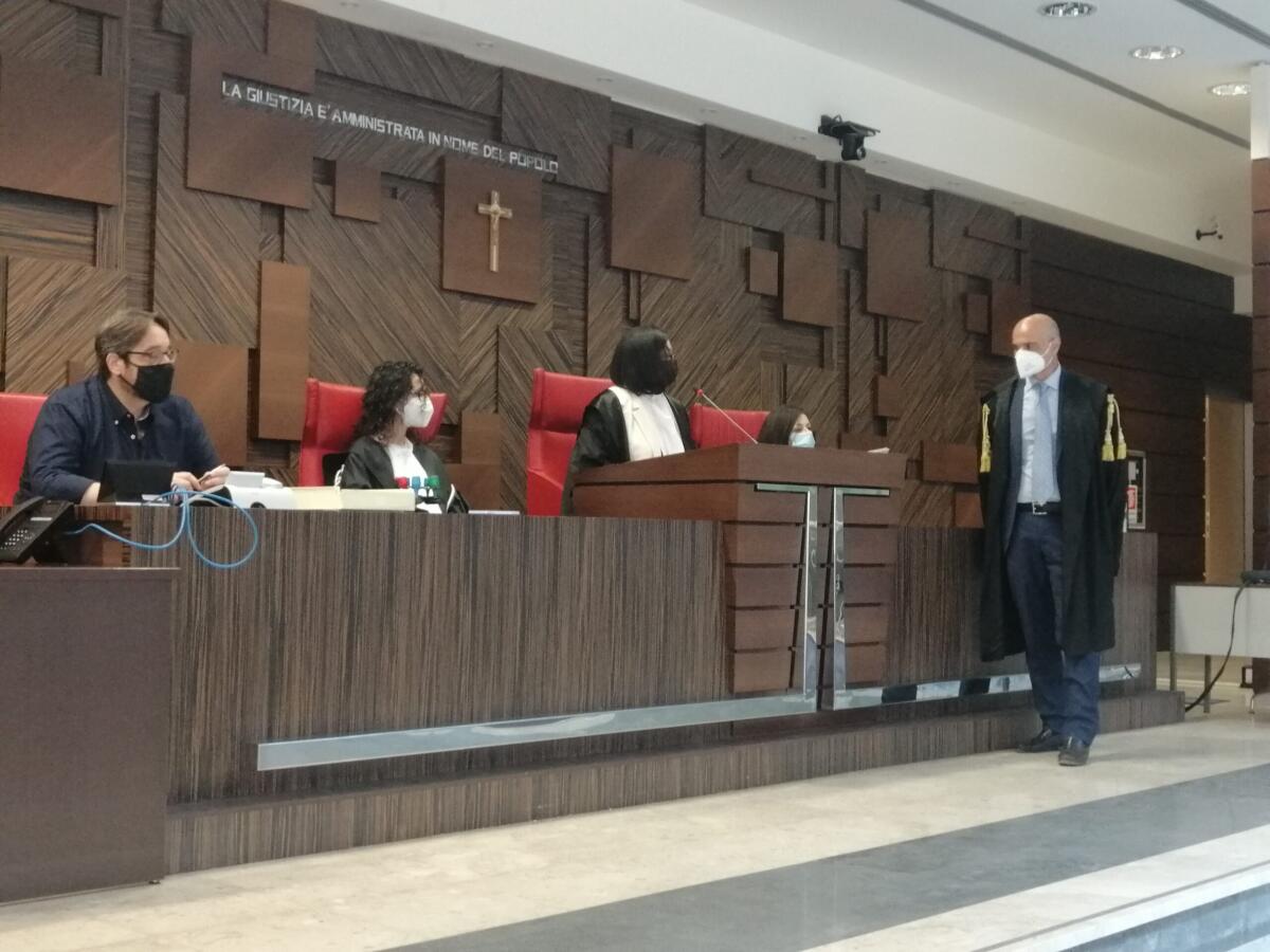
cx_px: 635
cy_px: 476
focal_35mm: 46
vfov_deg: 31.5
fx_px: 1688
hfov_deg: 41.2
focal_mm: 3.95
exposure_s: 1/33.3
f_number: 1.8
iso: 250
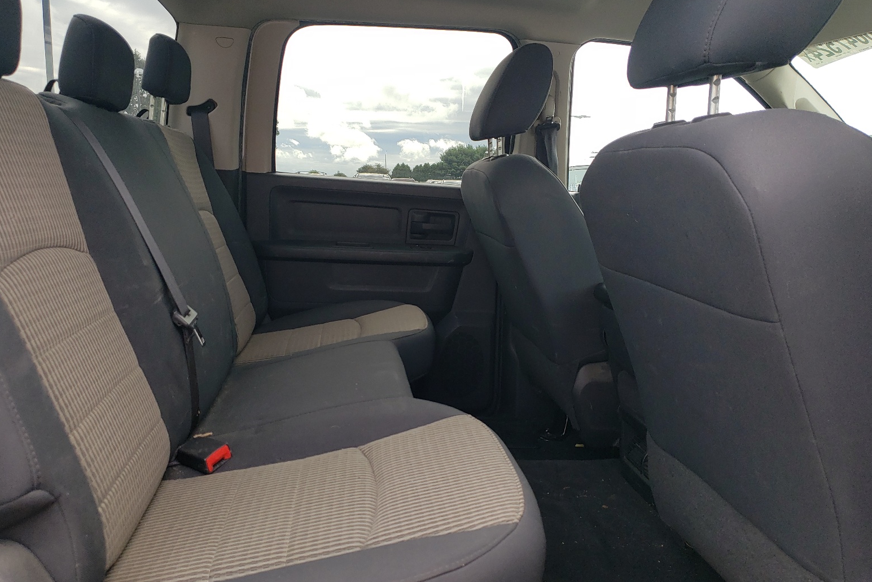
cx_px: 440
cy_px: 286
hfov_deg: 65.5
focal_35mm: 28
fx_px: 678
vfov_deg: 46.4
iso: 50
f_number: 1.5
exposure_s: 1/294
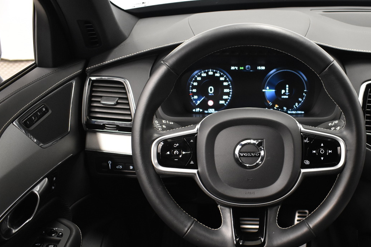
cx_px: 250
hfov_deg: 45.6
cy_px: 153
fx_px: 433
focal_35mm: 42
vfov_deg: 31.8
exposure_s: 1/30
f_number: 3.5
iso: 1600
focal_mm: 18
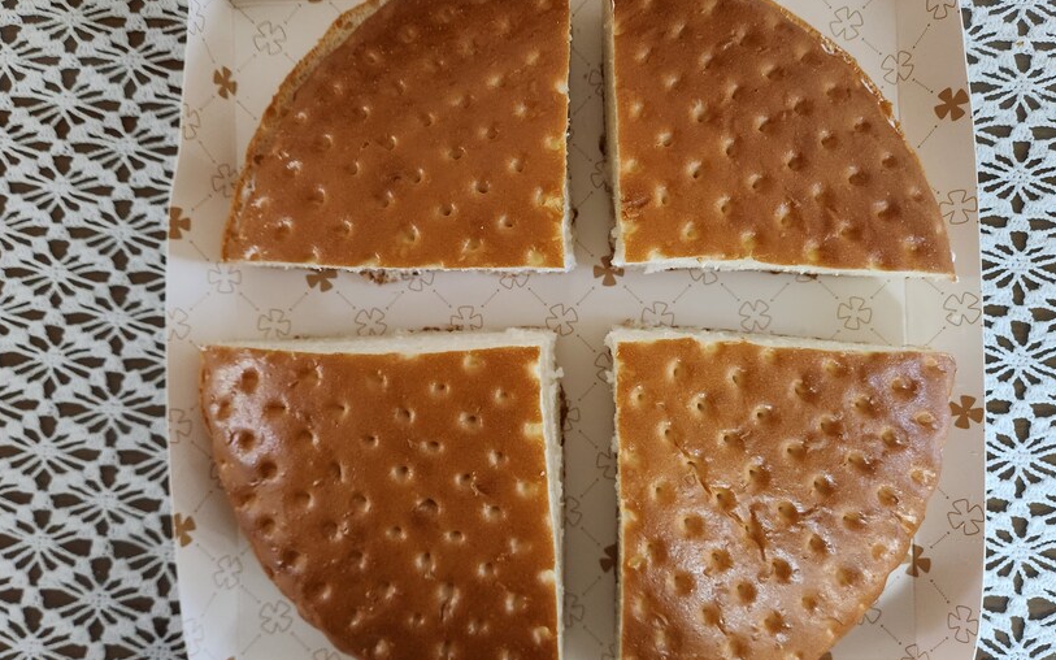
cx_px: 534
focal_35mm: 27
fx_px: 777
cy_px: 348
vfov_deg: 46.0
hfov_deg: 68.4
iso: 800
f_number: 1.8
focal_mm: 5.4
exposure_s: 1/120
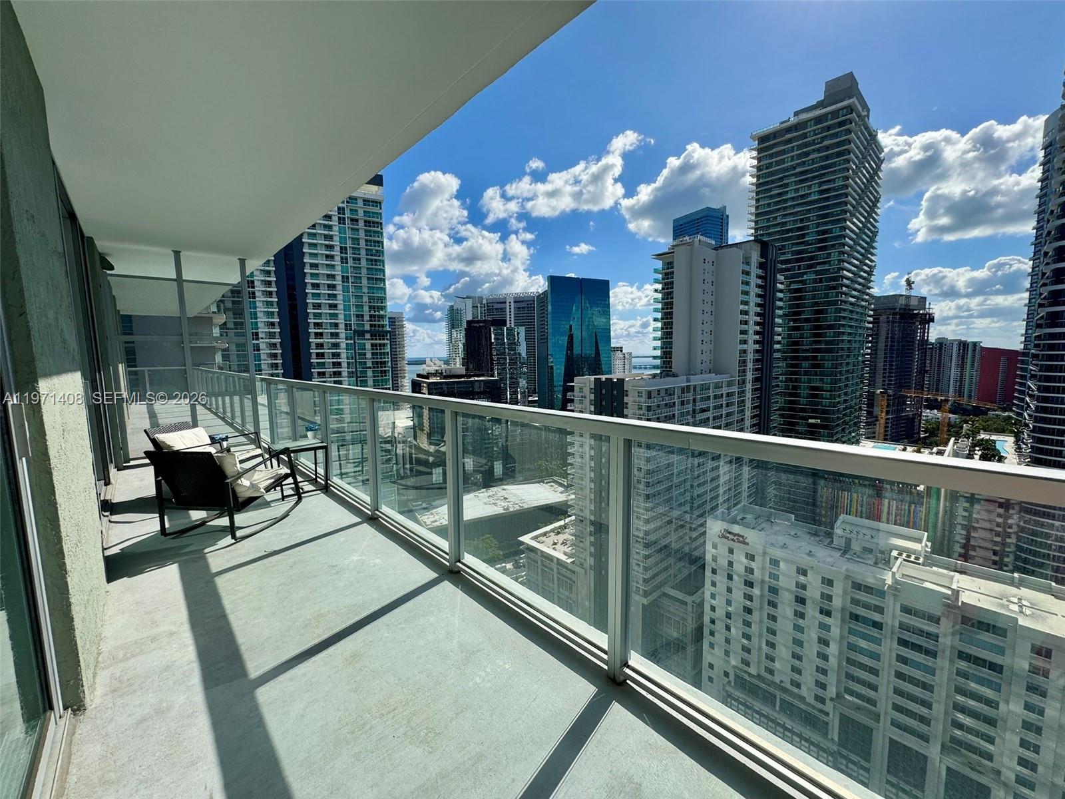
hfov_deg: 102.1
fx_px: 431
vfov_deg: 85.7
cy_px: 400
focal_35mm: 14
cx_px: 532
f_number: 2.2
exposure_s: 1/3106
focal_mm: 2.22
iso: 50
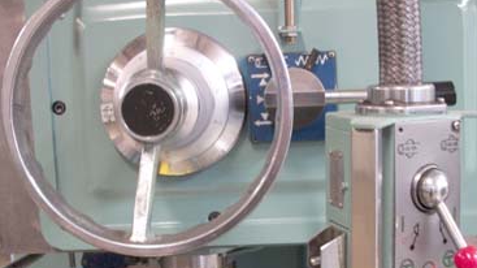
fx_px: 721
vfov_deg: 21.0
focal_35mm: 57
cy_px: 156
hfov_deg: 36.6
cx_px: 220
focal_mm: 5.7
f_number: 2.9
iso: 190
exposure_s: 1/8
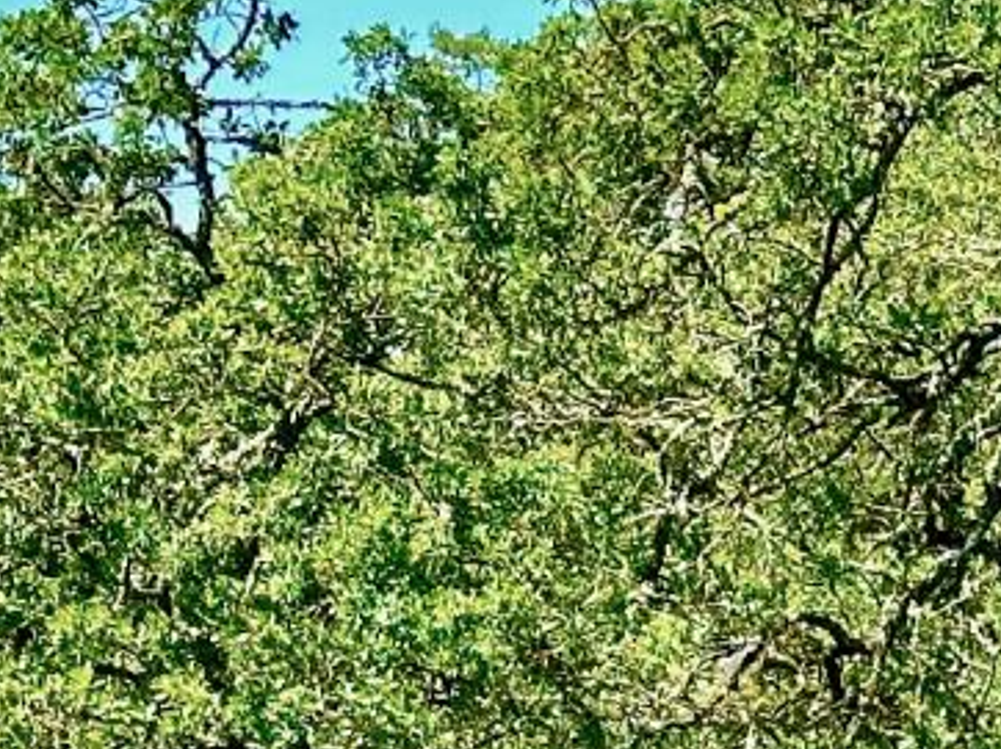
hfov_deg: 9.6
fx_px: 5751
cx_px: 1535
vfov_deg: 7.3
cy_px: 1143
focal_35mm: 199
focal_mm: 6.86
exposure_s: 1/1565
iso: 64
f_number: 1.78
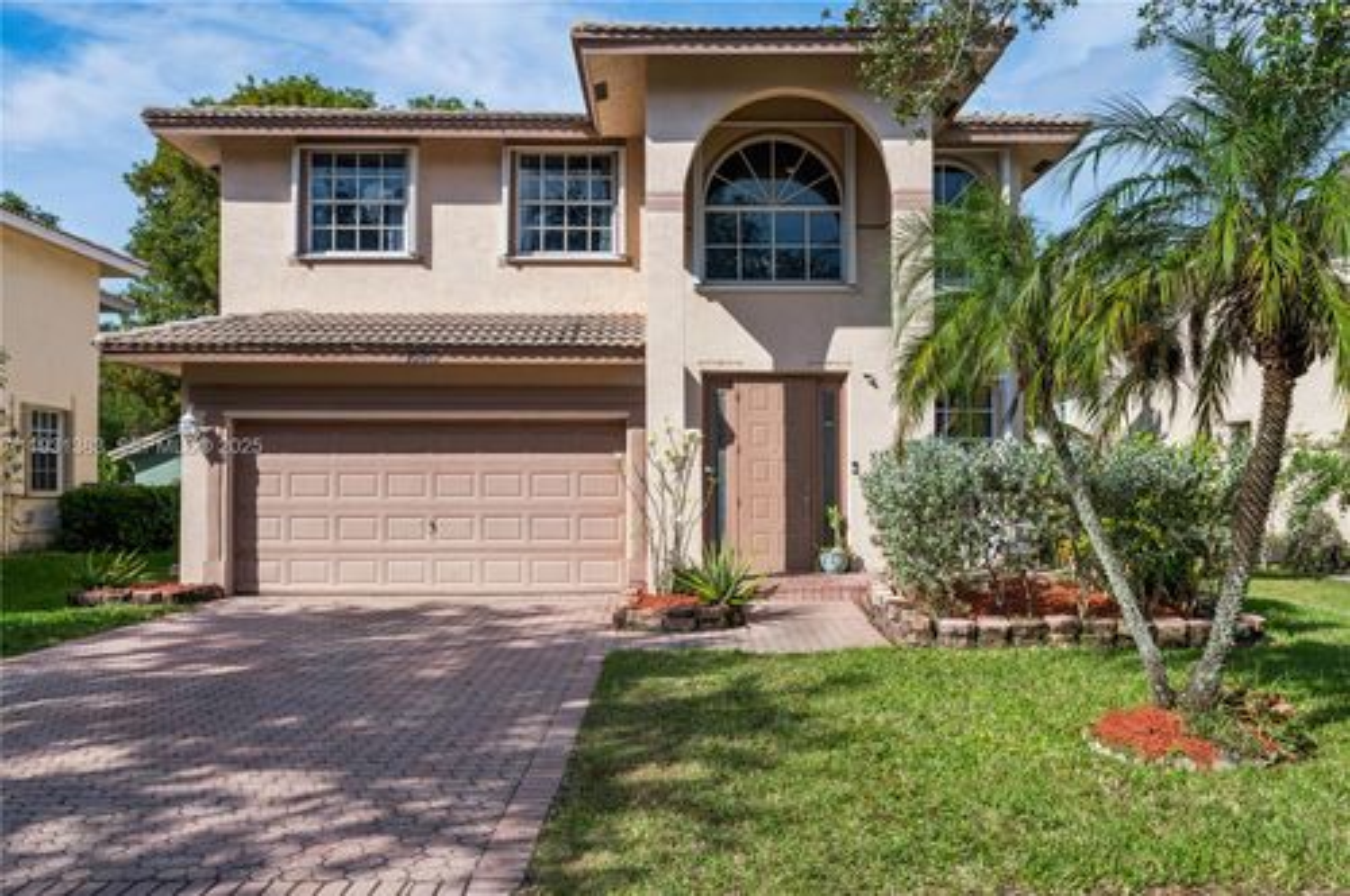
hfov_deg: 67.4
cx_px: 675
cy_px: 448
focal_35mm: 27
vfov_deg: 47.8
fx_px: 1011
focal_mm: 27
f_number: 8
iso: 250
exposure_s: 1/800
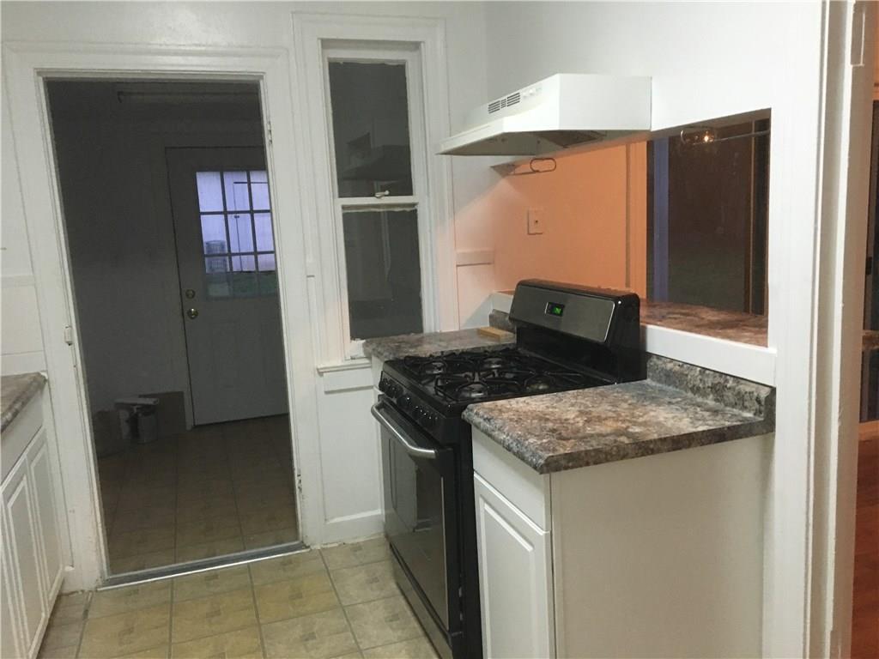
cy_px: 330
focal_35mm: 29
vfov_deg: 48.2
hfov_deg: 61.7
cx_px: 440
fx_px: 736
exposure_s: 1/30
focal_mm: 4.15
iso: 160
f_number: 2.2
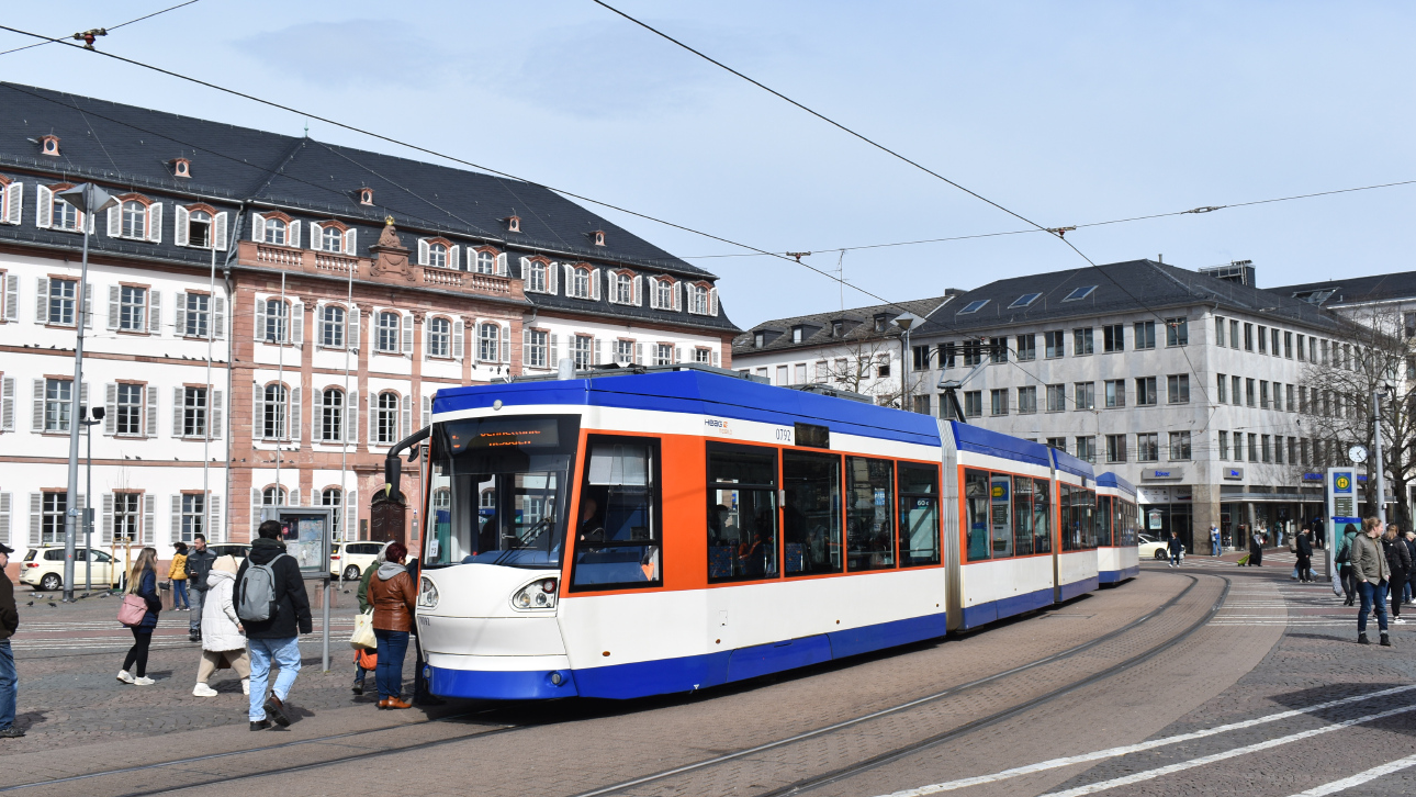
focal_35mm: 38
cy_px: 414
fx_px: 1427
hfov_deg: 52.8
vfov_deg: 31.2
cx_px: 706
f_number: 10
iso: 200
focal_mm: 24
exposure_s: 1/400
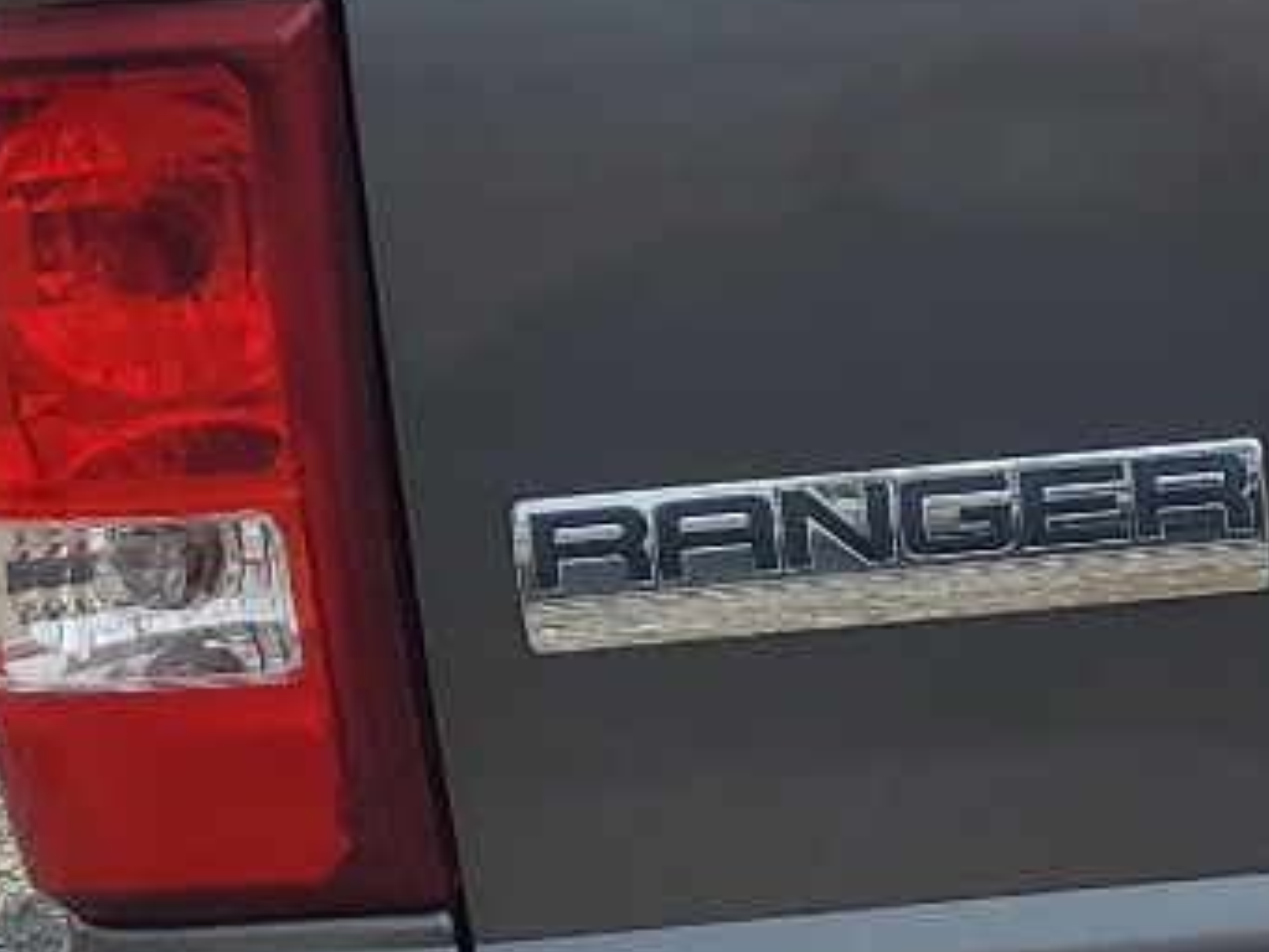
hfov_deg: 14.0
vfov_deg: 12.1
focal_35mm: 122
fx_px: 4474
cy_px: 123
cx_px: 2389
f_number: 1.5
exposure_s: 1/3333
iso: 50
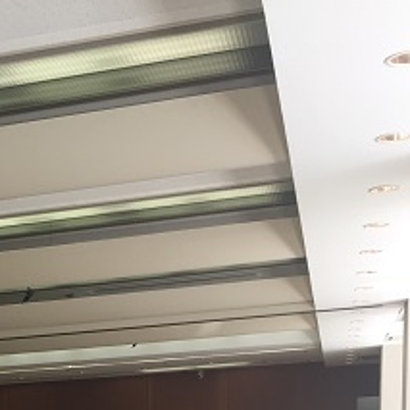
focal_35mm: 77
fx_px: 1032
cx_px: -21
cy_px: 612
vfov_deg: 19.6
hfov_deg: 21.5
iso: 32
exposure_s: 1/120
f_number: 2.2
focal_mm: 4.15
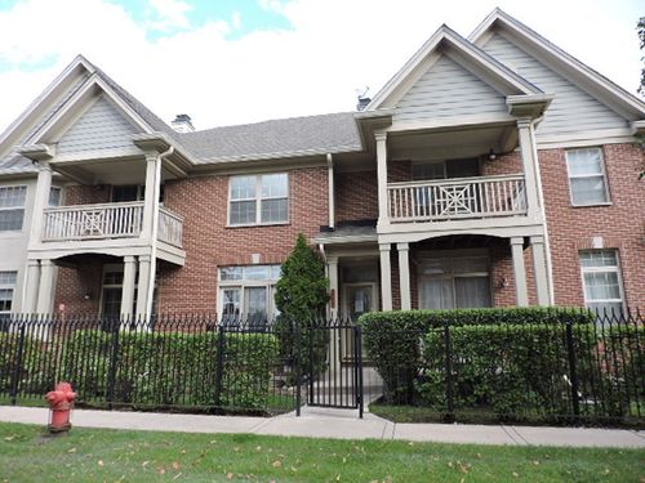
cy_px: 242
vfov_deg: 56.8
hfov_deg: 71.6
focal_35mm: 24
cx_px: 322
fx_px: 447
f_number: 3
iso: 100
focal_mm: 4.3
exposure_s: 1/200
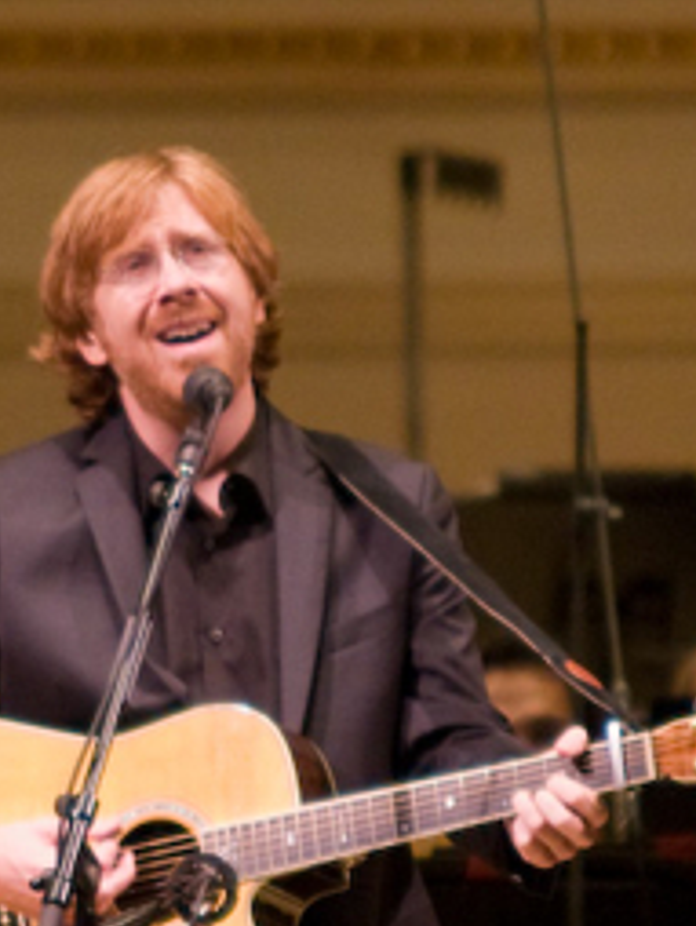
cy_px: 1003
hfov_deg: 2.2
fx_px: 18172
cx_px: 368
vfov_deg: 2.9
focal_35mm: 679
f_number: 2.8
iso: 1600
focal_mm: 200
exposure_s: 1/200
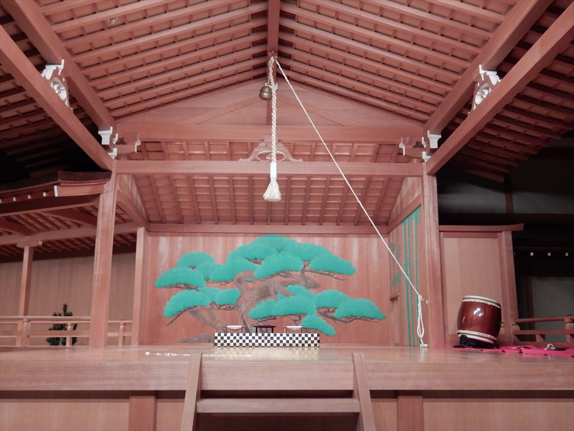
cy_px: 216
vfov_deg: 39.7
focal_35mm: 36
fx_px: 597
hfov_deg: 51.4
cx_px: 287
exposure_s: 1/10
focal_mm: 6.4
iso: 400
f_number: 4
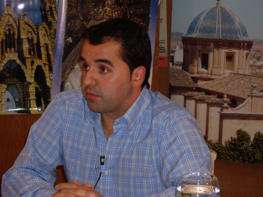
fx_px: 866
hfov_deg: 17.3
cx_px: 132
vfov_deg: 13.0
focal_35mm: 114
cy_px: 98
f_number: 5.2
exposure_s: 1/125
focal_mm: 18.6
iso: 200
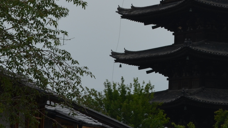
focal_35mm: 178
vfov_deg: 6.8
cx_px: 251
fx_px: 1078
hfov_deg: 11.9
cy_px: -20
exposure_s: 1/250
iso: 200
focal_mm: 45
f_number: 8
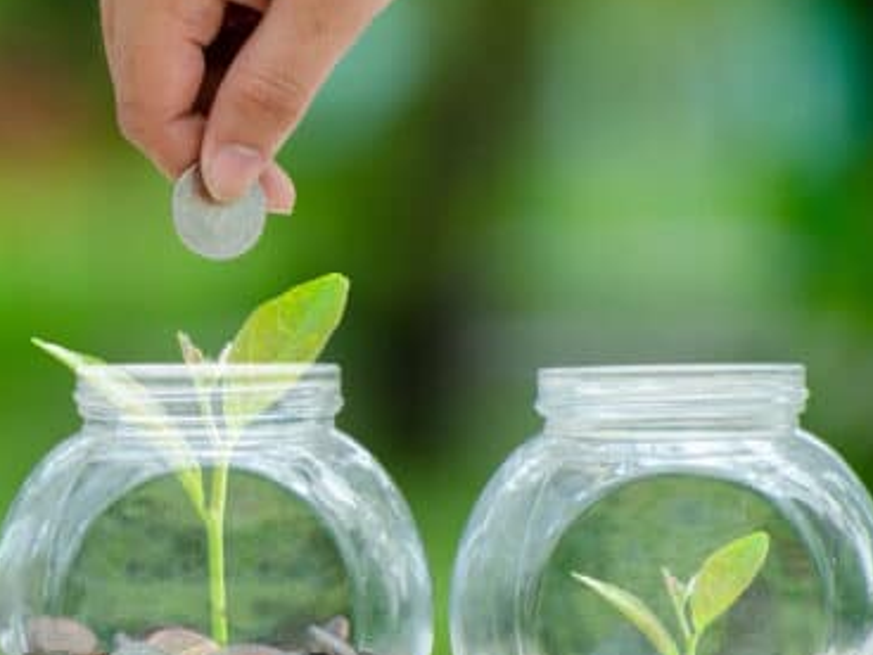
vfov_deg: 2.3
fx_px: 16040
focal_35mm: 636
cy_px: 285
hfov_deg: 3.1
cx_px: 187
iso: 100
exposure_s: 1/320
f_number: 5.3
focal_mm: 220
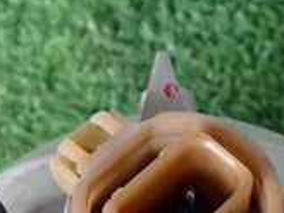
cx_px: 162
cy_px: 380
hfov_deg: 13.2
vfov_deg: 9.5
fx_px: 1223
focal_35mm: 149
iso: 500
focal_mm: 7.31
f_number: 2.8
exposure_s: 1/40
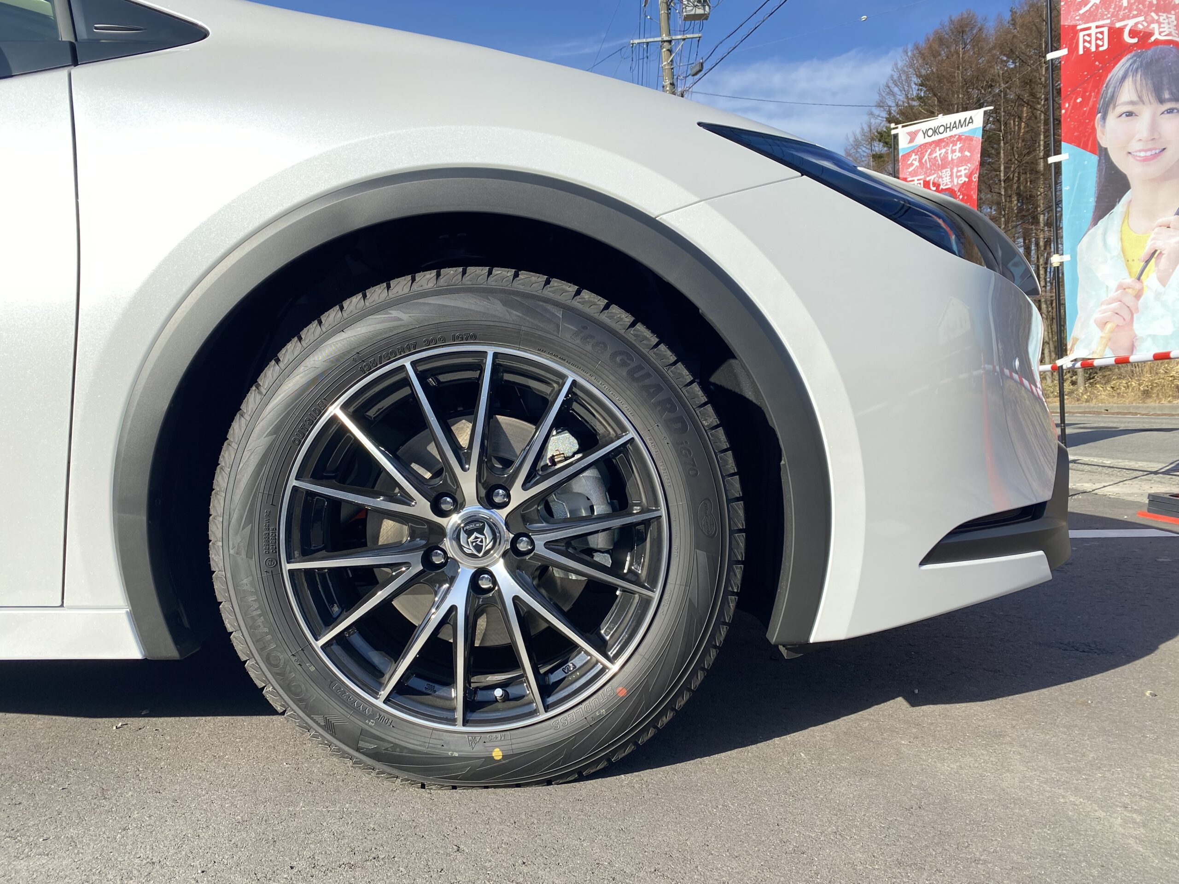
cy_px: 442
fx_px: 886
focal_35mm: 26
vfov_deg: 53.1
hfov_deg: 67.3
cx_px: 590
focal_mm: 4.25
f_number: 1.8
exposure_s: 1/673
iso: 32
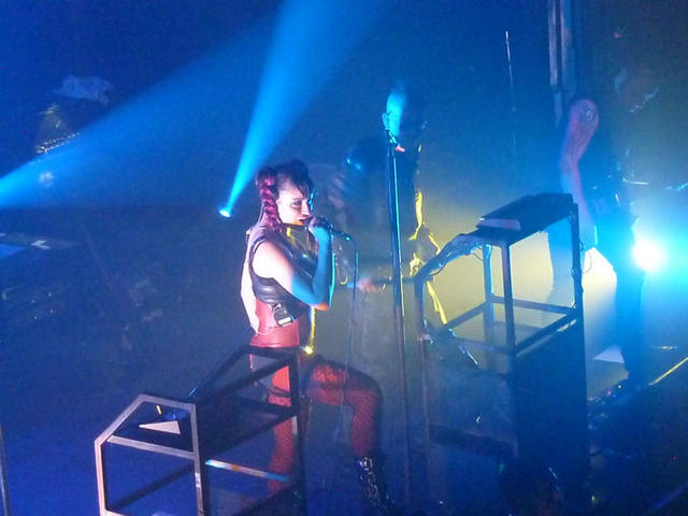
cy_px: 258
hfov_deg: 18.9
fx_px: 2067
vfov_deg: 14.2
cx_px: 344
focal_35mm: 104
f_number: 5
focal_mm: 18.7
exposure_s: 1/25
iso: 3200
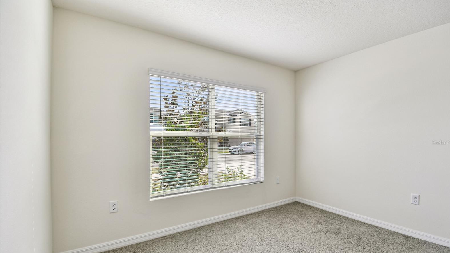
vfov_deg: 66.8
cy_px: 142
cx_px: 229
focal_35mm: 16
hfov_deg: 99.4
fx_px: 191
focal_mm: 10
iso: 100
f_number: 7.1
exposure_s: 1/160
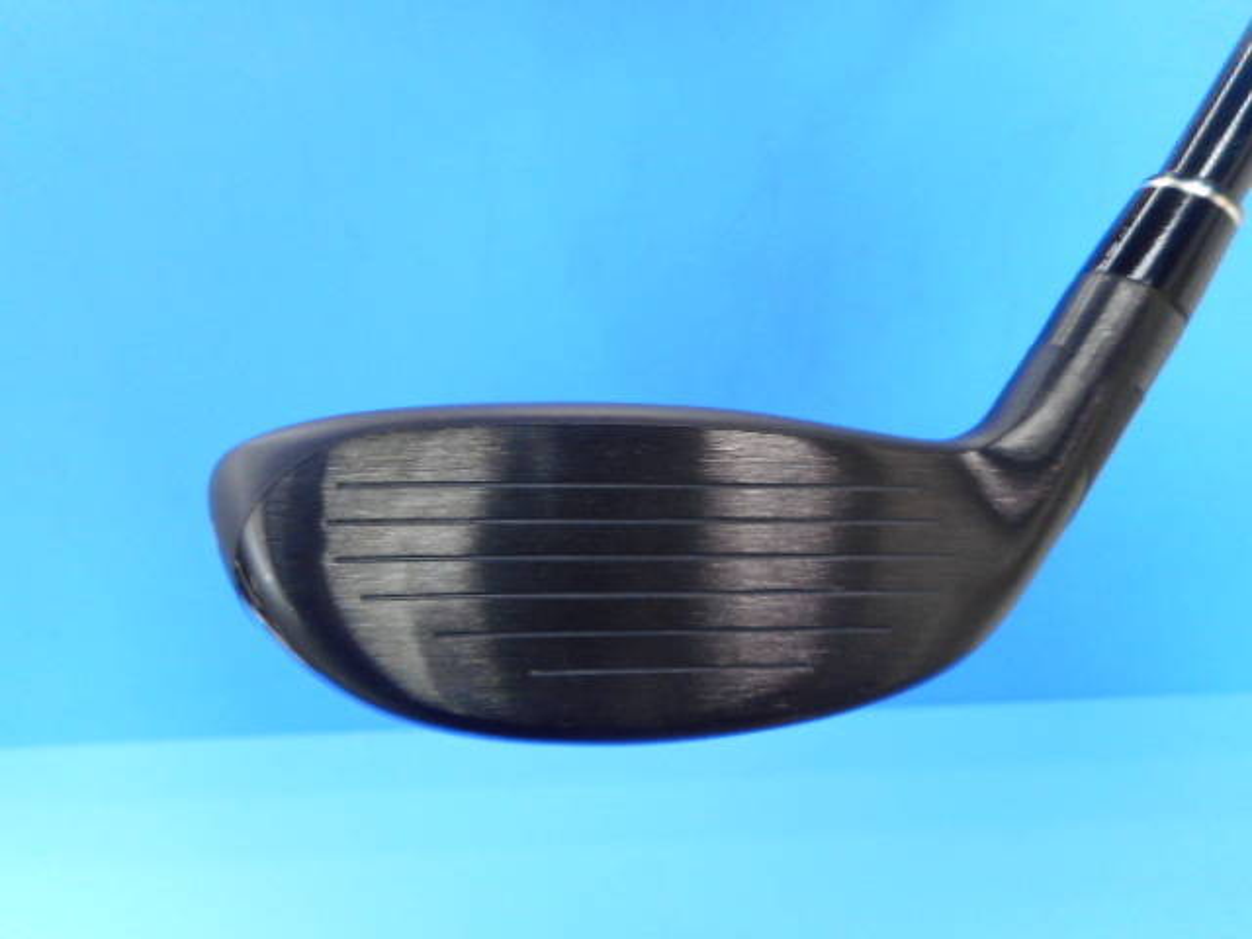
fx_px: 904
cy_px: 470
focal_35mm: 25
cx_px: 626
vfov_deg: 54.9
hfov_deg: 69.4
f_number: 3.7
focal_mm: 4.5
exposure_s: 1/30
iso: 220
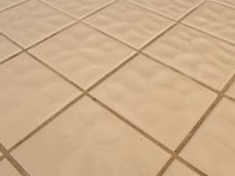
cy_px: -105
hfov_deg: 35.5
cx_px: 65
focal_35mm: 53
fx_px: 360
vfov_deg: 21.7
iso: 200
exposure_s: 1/120
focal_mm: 2.22
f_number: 2.2
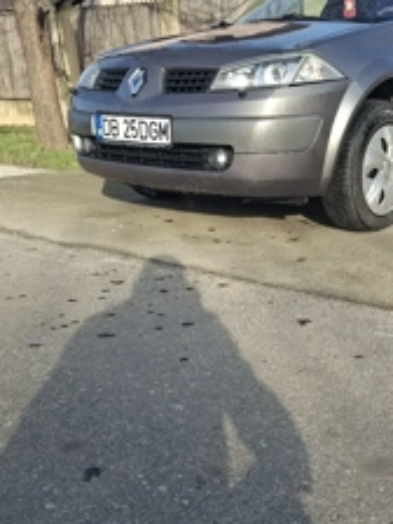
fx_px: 621
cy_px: 353
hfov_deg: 34.3
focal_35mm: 41
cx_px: 299
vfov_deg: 45.0
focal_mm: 5.54
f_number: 1.8
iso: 50
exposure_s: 1/769
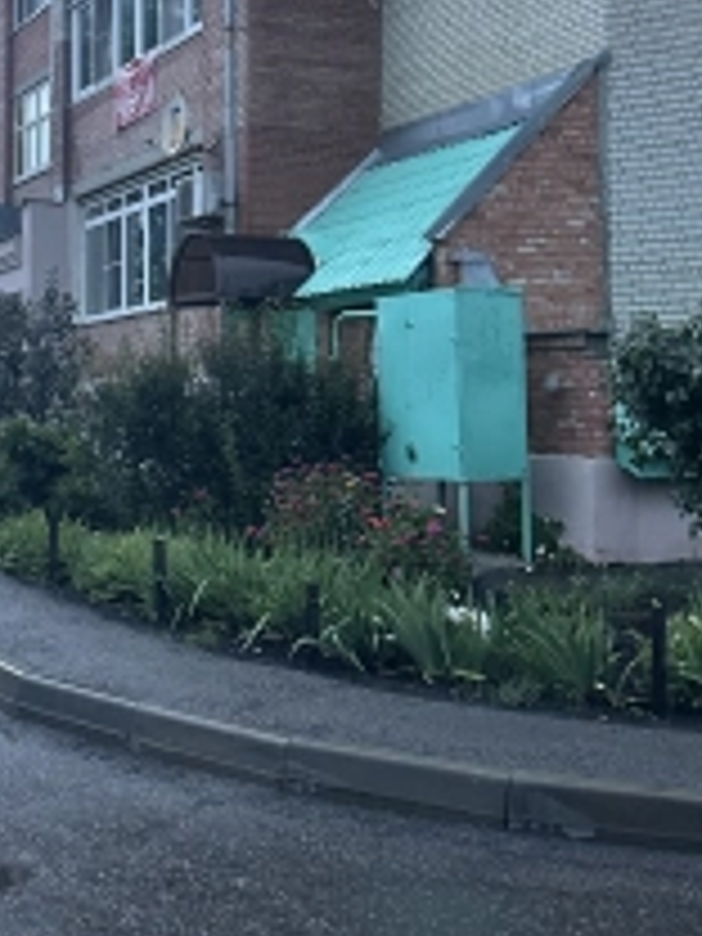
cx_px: 254
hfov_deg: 26.9
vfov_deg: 35.1
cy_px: 292
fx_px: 1460
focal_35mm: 54
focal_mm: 6.86
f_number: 1.78
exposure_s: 1/48
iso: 1000
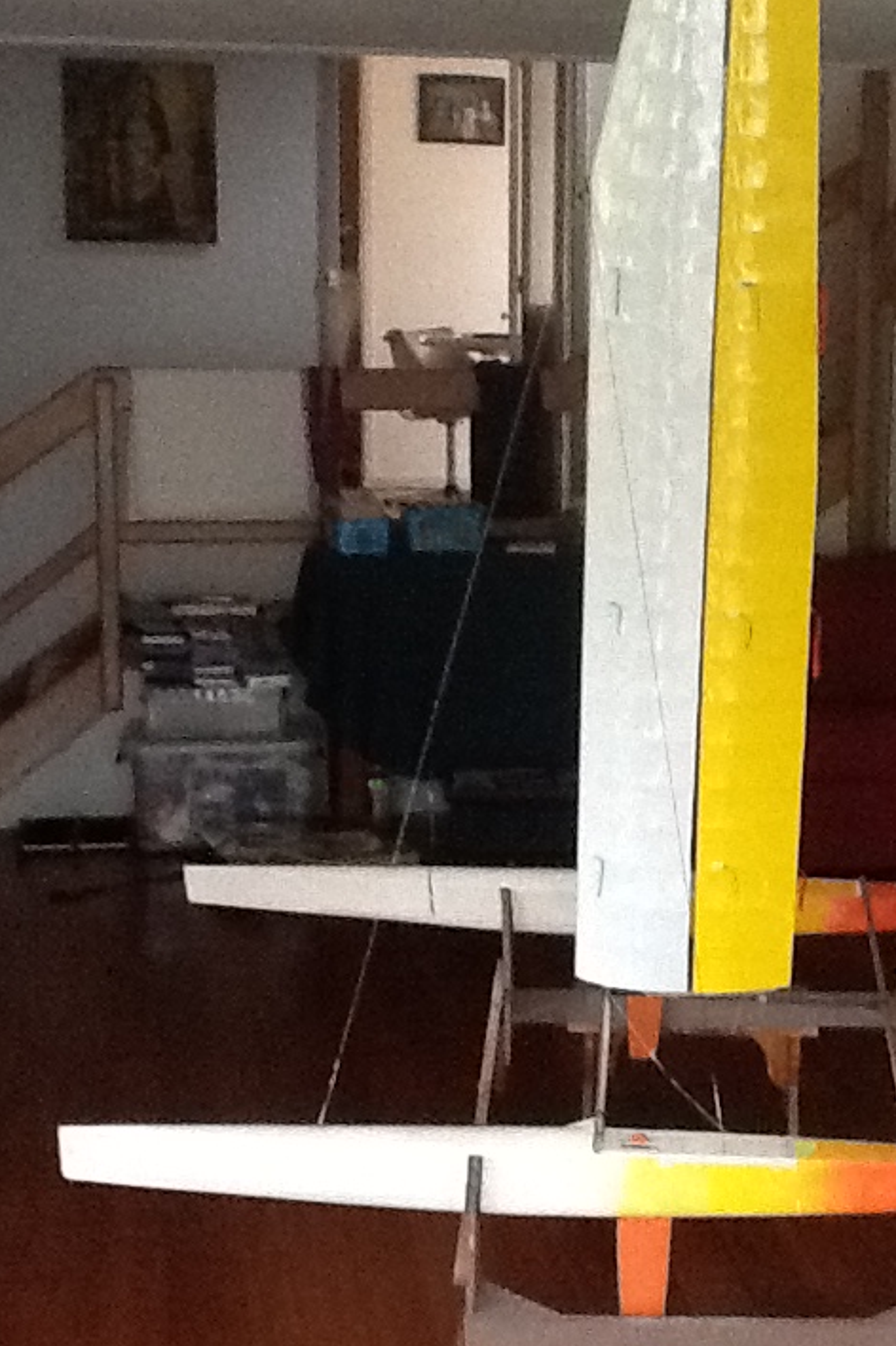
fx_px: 2317
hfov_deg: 21.8
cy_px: 647
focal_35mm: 62
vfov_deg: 32.4
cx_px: 602
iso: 320
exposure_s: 1/30
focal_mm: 2.03
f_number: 2.4
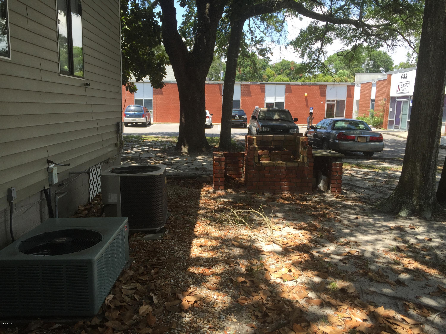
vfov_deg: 48.2
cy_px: 167
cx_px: 223
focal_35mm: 29
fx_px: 374
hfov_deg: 61.7
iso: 32
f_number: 2.2
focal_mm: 4.15
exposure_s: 1/638
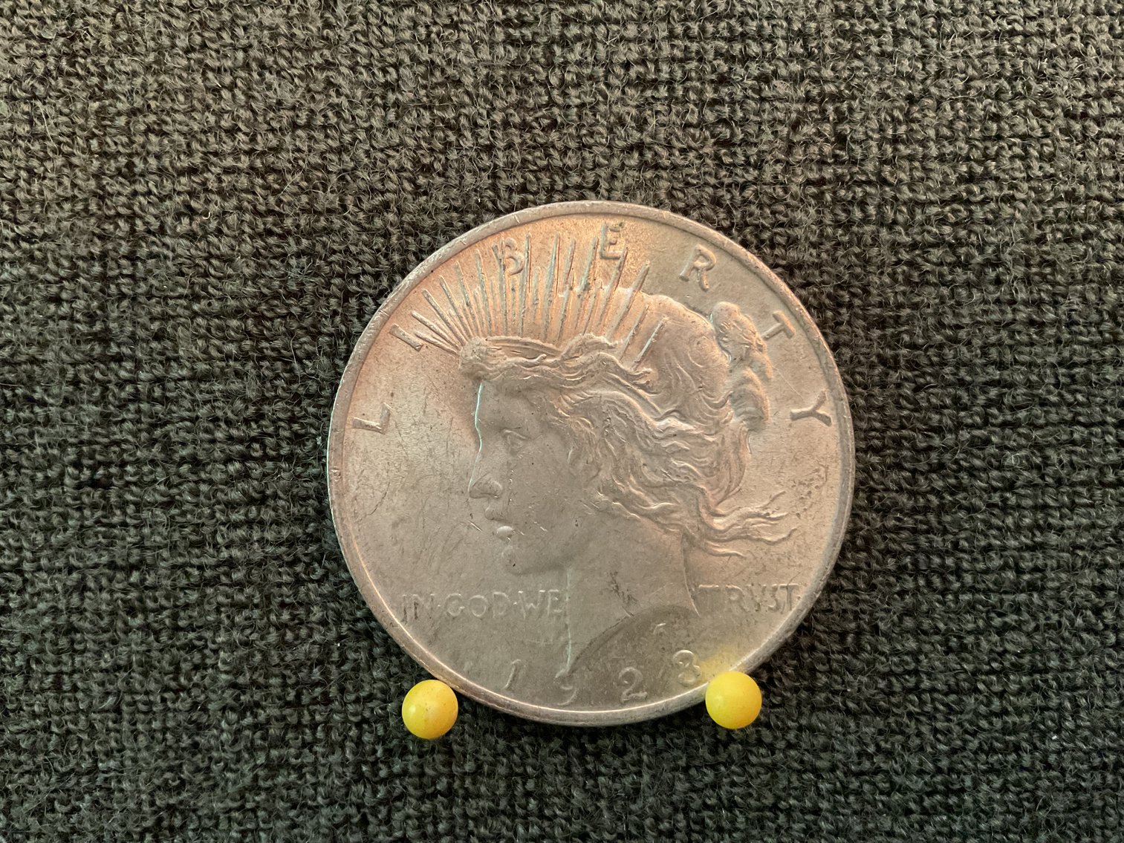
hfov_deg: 61.7
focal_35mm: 29
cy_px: 422
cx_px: 562
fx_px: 942
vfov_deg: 48.2
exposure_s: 1/30
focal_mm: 3
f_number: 1.8
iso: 500
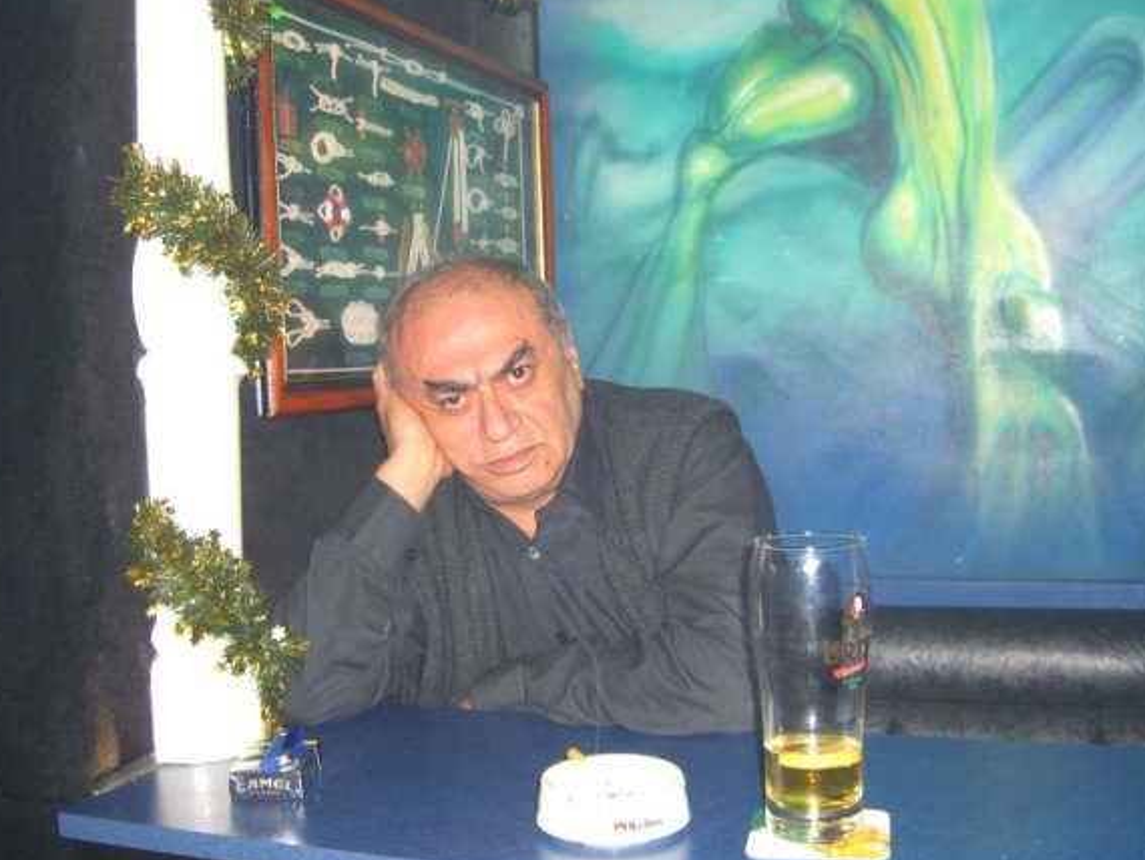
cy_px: 434
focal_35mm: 40
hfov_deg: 46.8
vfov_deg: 36.0
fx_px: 1324
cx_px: 572
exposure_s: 1/60
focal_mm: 7.9
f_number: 2.8
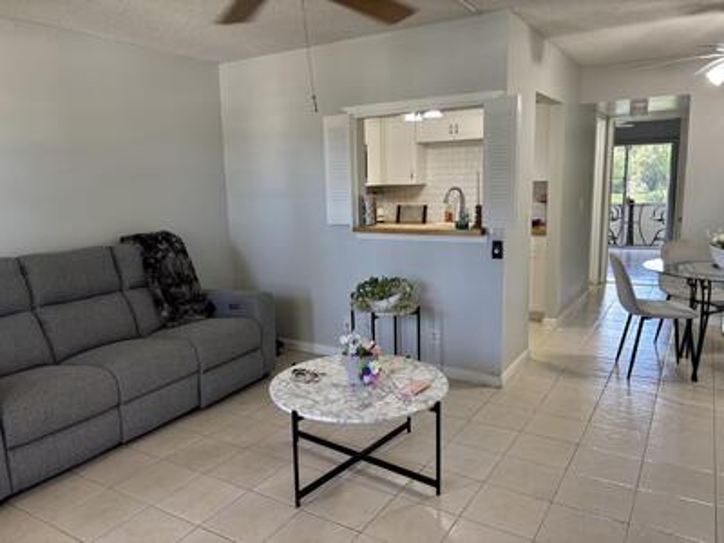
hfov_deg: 67.3
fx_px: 544
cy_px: 272
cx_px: 362
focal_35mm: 26
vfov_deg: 53.1
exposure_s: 1/60
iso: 80
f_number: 1.6
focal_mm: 5.96
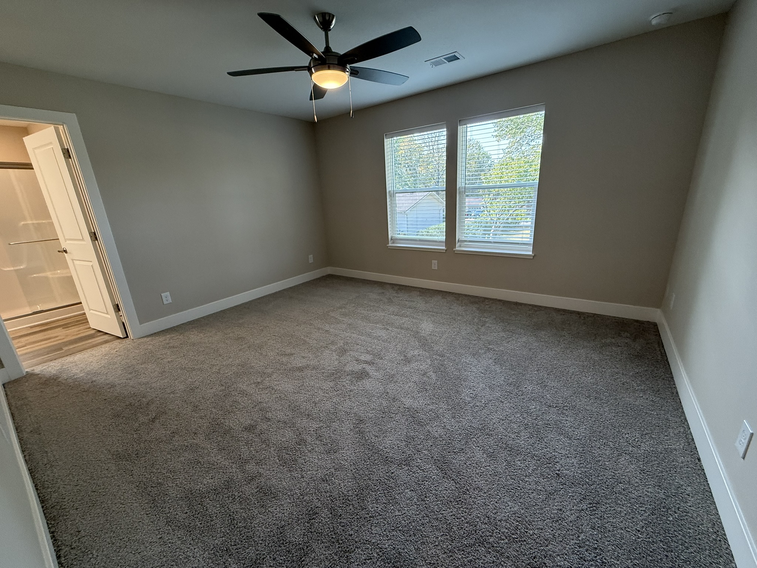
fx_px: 306
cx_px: 378
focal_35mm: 14
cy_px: 284
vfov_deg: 85.7
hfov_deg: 102.1
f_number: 2.2
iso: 160
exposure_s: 1/120
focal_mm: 2.22
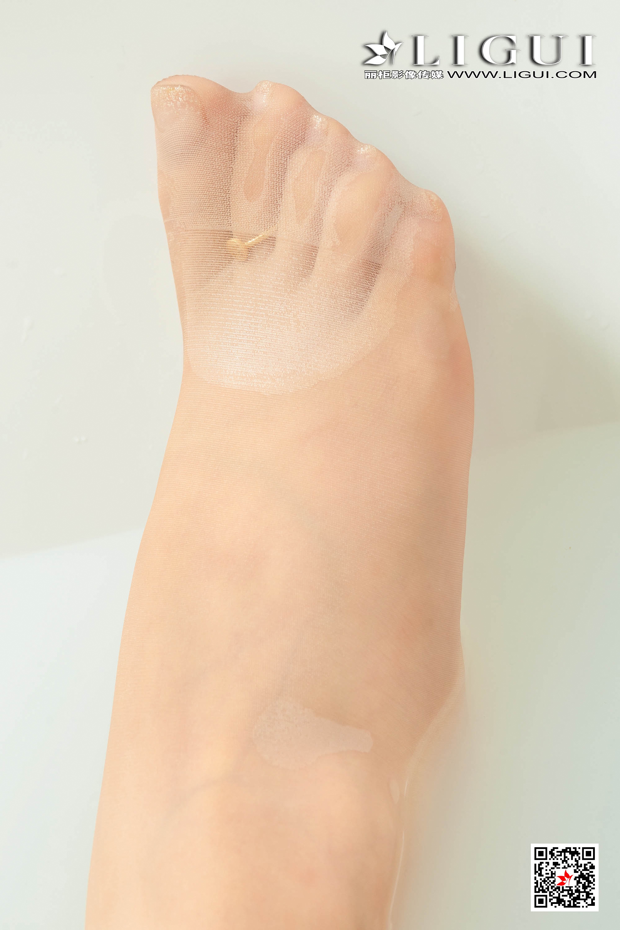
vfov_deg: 32.4
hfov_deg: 21.9
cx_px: 310
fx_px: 1602
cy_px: 465
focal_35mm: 62
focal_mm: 62
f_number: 9
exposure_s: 1/125
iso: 250
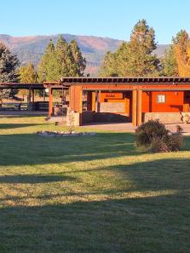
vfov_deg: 58.3
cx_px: 49
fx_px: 227
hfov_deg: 44.1
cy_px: 126
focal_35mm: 31
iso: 40
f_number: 1.8
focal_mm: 5.54
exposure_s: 1/767
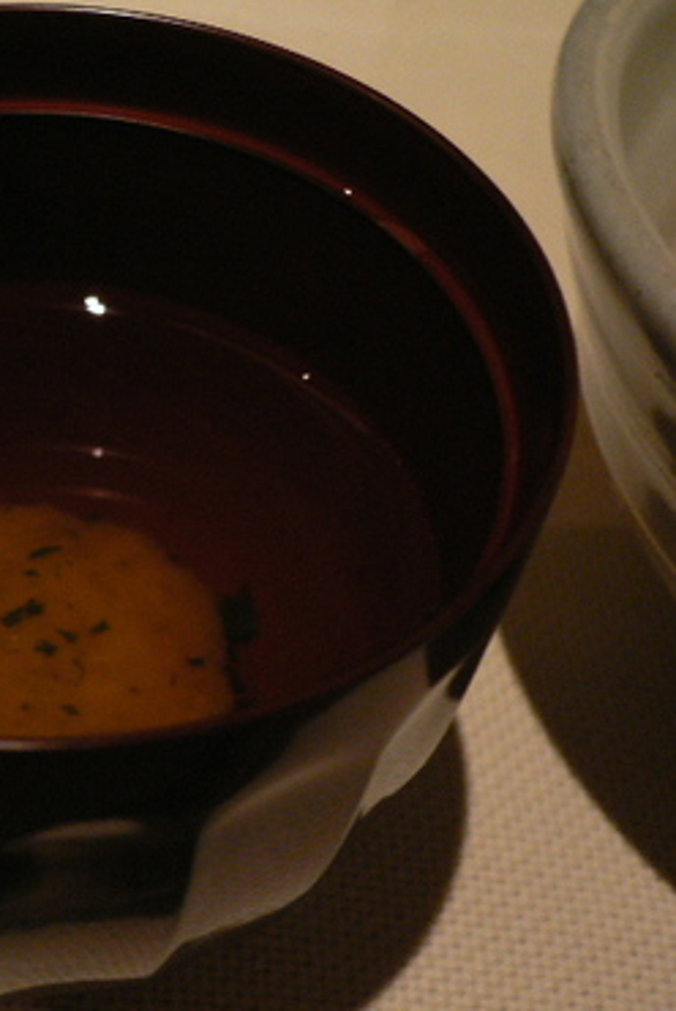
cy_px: 503
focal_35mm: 49
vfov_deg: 40.3
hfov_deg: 26.7
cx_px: 76
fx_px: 1377
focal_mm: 5.8
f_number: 2.8
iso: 200
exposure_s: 1/8
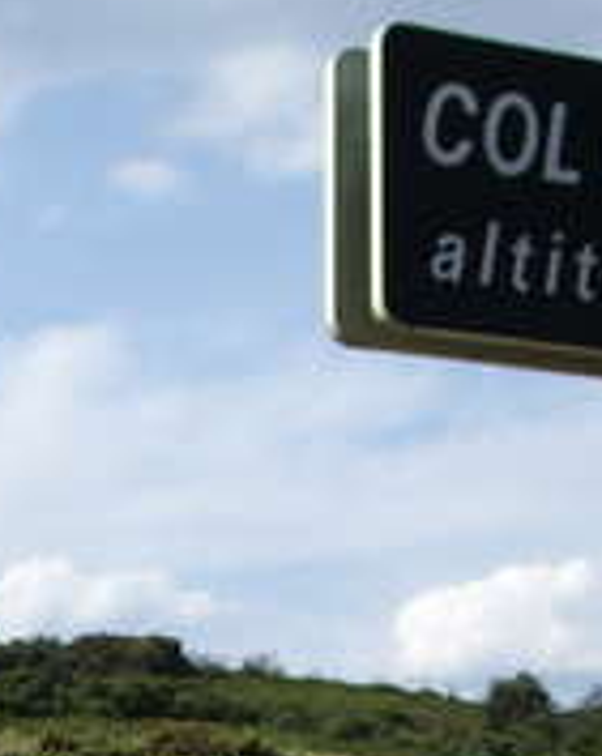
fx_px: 2590
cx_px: 124
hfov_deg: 13.2
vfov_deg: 15.9
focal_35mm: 116
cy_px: 927
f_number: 4.3
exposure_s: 1/640
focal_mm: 5.8
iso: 50
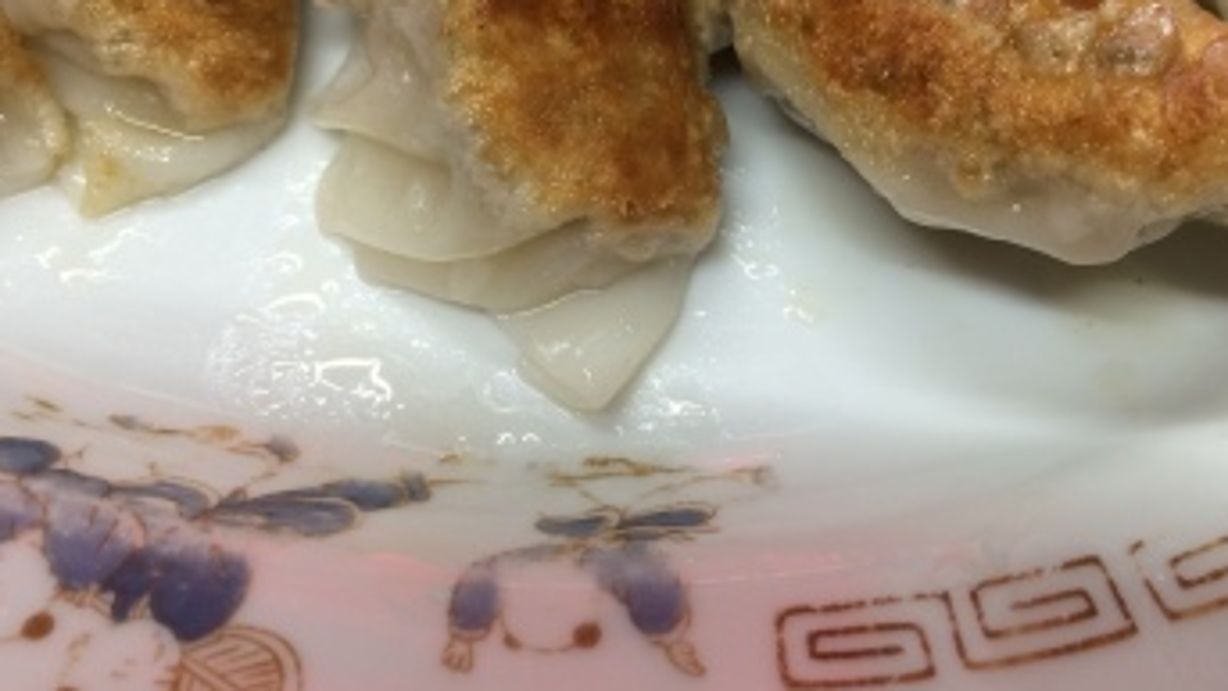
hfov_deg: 44.4
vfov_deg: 25.3
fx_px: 1498
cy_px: 88
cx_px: 705
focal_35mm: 46
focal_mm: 4.15
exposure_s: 1/30
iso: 50
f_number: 2.2
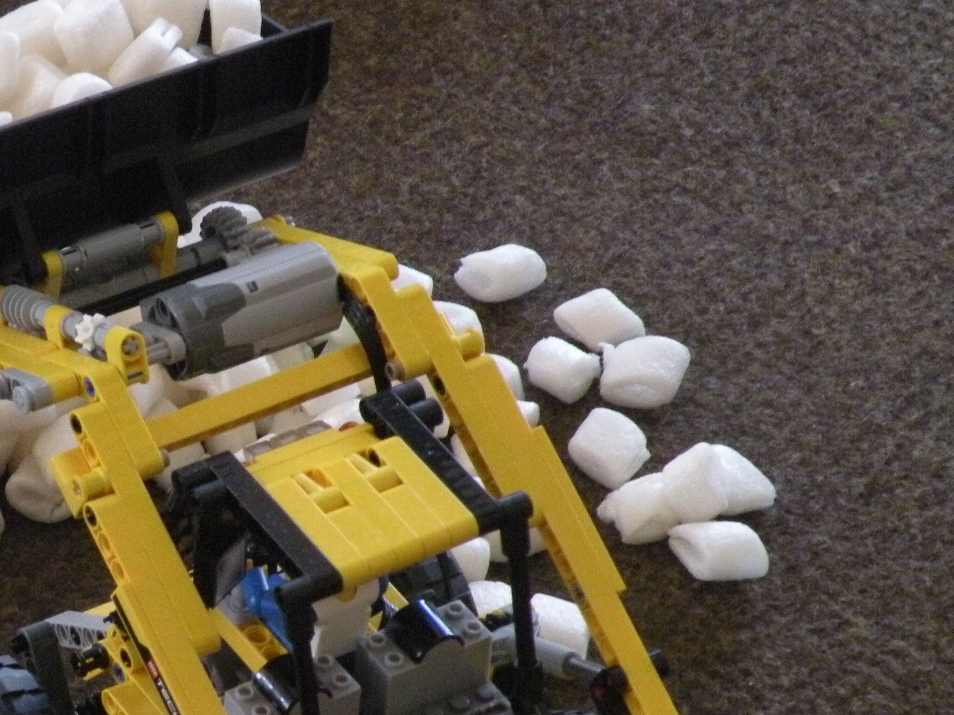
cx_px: 95
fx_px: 6476
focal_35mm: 235
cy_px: 561
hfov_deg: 8.4
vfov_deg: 6.3
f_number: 4.5
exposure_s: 1/51.5
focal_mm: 22.9
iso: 400
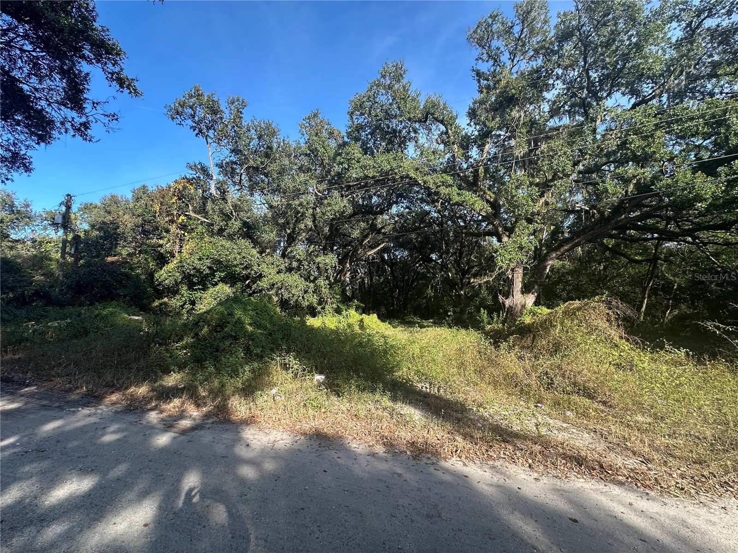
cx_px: 369
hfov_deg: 102.1
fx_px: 298
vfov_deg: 85.7
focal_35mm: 14
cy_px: 276
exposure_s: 1/319
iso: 40
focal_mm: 2.22
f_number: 2.2
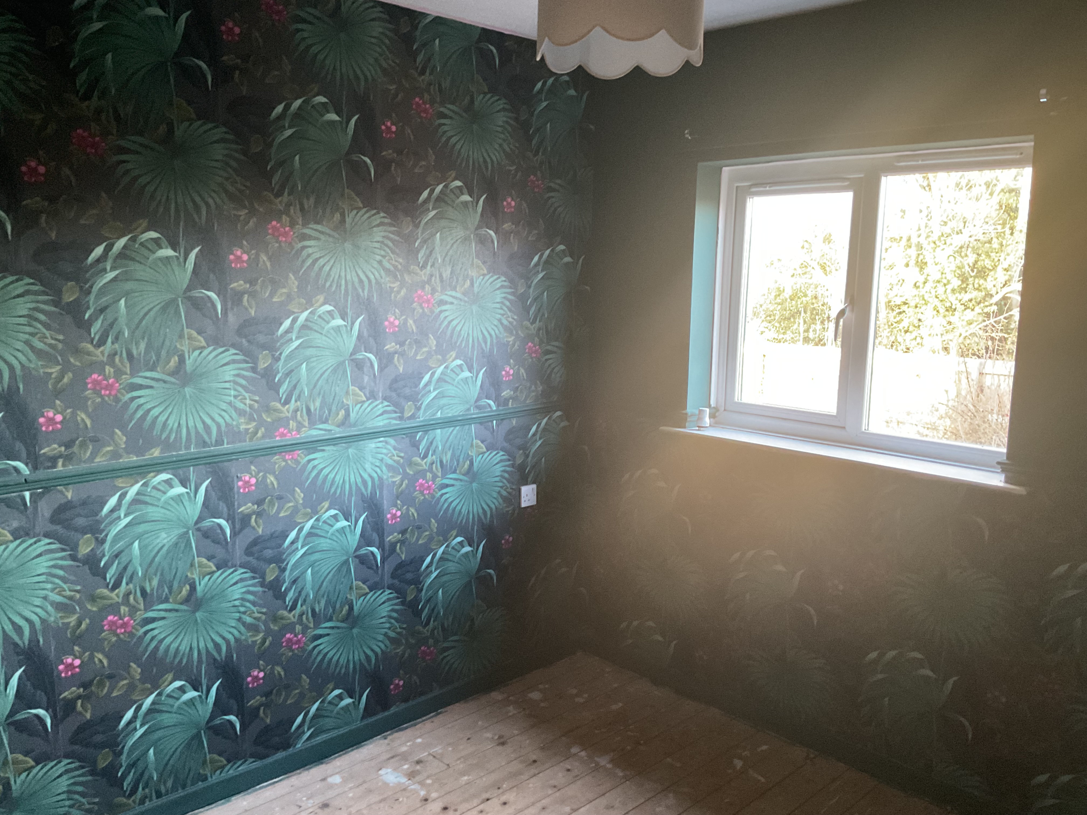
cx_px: 544
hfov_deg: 61.7
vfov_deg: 48.2
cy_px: 408
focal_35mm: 29
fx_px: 911
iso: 250
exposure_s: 1/33
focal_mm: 3
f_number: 1.8
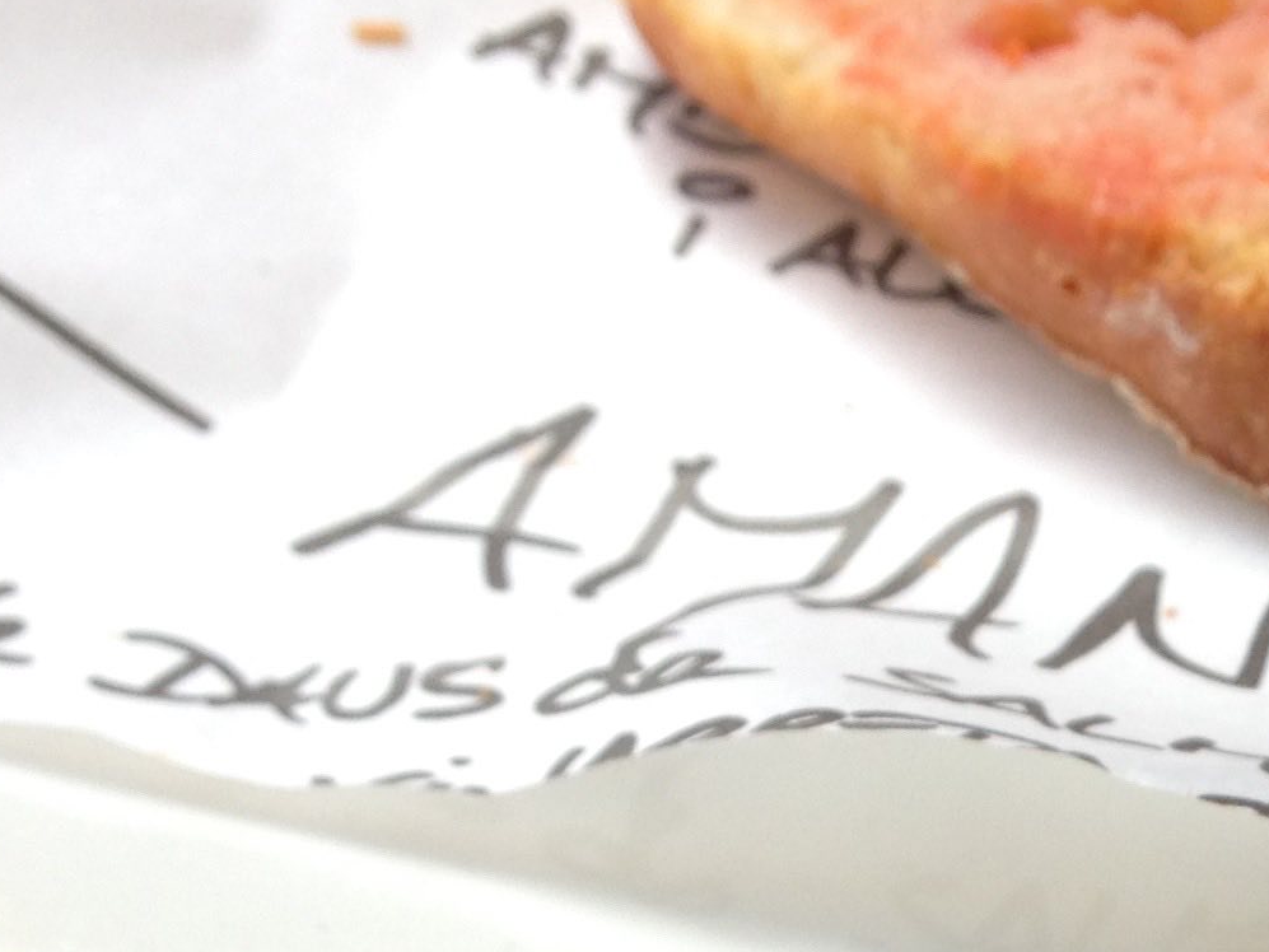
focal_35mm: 108
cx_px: 1268
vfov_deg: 13.2
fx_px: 3960
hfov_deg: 17.8
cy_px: 1298
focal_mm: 4.12
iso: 50
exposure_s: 1/171
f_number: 2.4
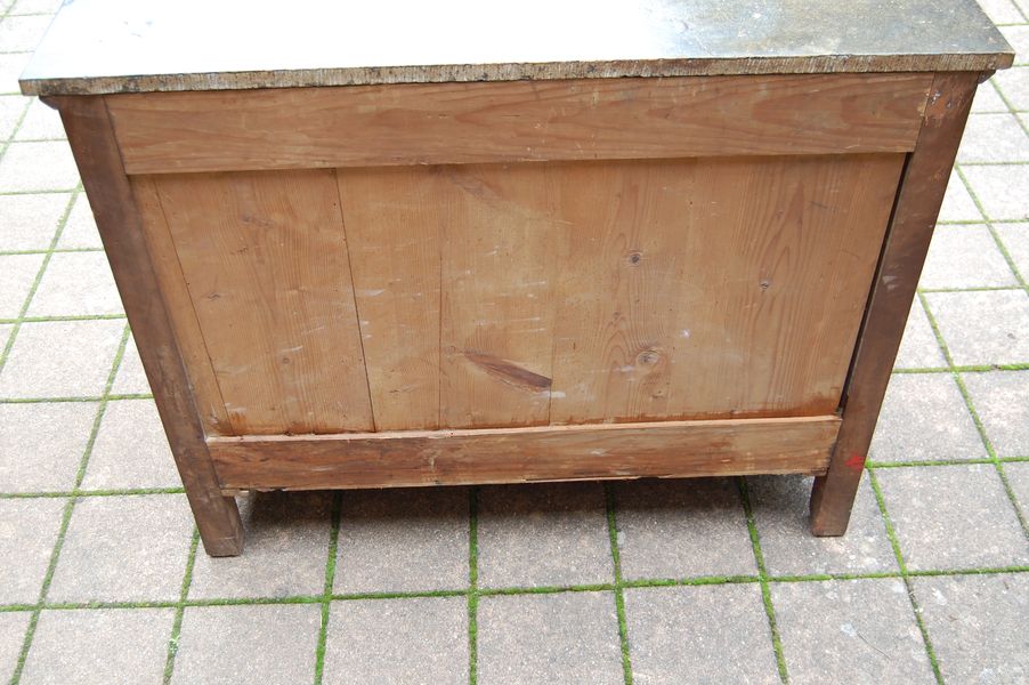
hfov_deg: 49.6
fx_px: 1114
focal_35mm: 39
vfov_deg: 34.2
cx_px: 514
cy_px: 342
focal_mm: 26
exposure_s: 1/100
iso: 400
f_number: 5
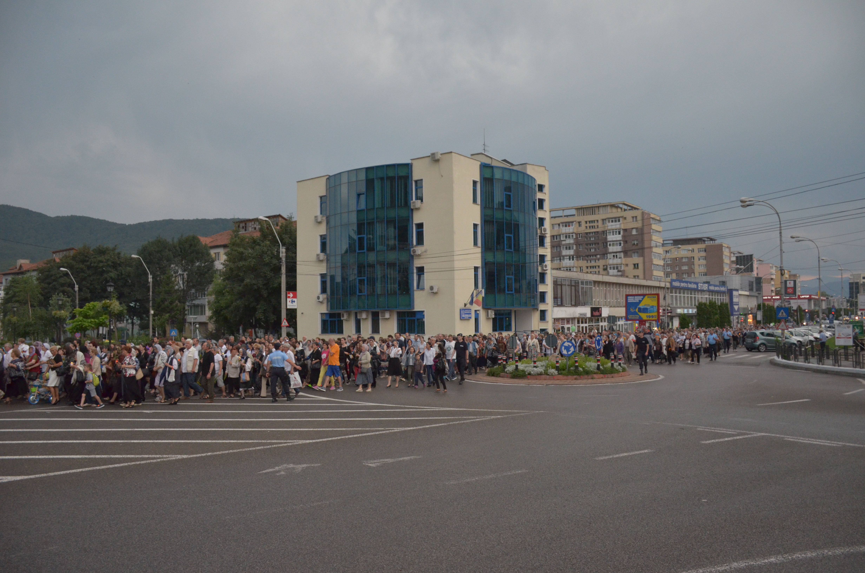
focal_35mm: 27
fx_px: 647
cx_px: 432
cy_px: 286
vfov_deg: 47.7
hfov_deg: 67.5
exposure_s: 1/320
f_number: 4
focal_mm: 18
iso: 1600
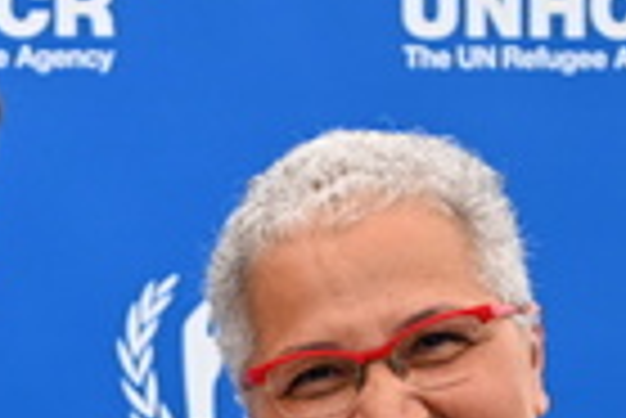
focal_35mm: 287
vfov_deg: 4.7
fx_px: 4996
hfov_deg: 7.1
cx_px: -194
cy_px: 843
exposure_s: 1/250
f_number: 2.8
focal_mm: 50
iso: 640
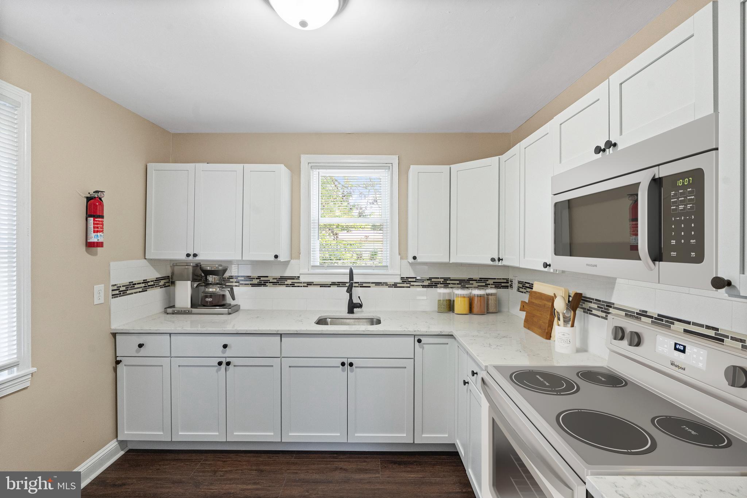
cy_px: 249
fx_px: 332
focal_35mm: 16
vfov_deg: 73.7
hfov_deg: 96.7
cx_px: 374
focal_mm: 16
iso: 1600
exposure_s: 1/20
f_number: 8
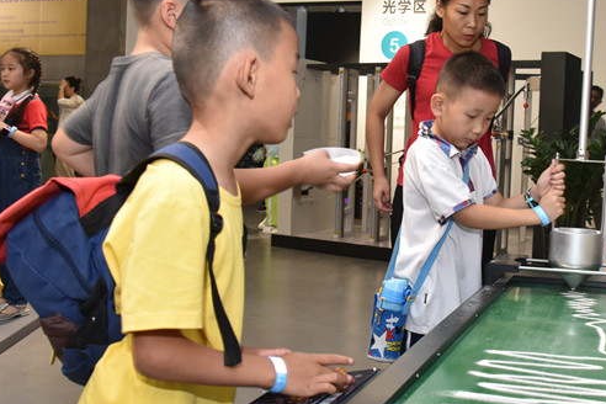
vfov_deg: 34.2
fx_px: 656
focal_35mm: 39
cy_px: 192
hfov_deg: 48.5
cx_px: 414
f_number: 5
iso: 1600
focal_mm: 24
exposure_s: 1/60
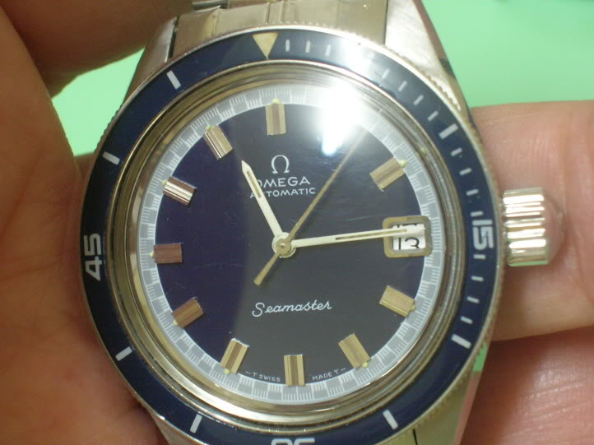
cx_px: 303
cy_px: 226
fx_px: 1407
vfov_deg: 18.0
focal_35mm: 82
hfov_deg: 23.8
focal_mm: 12.3
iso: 167
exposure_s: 1/3.33
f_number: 4
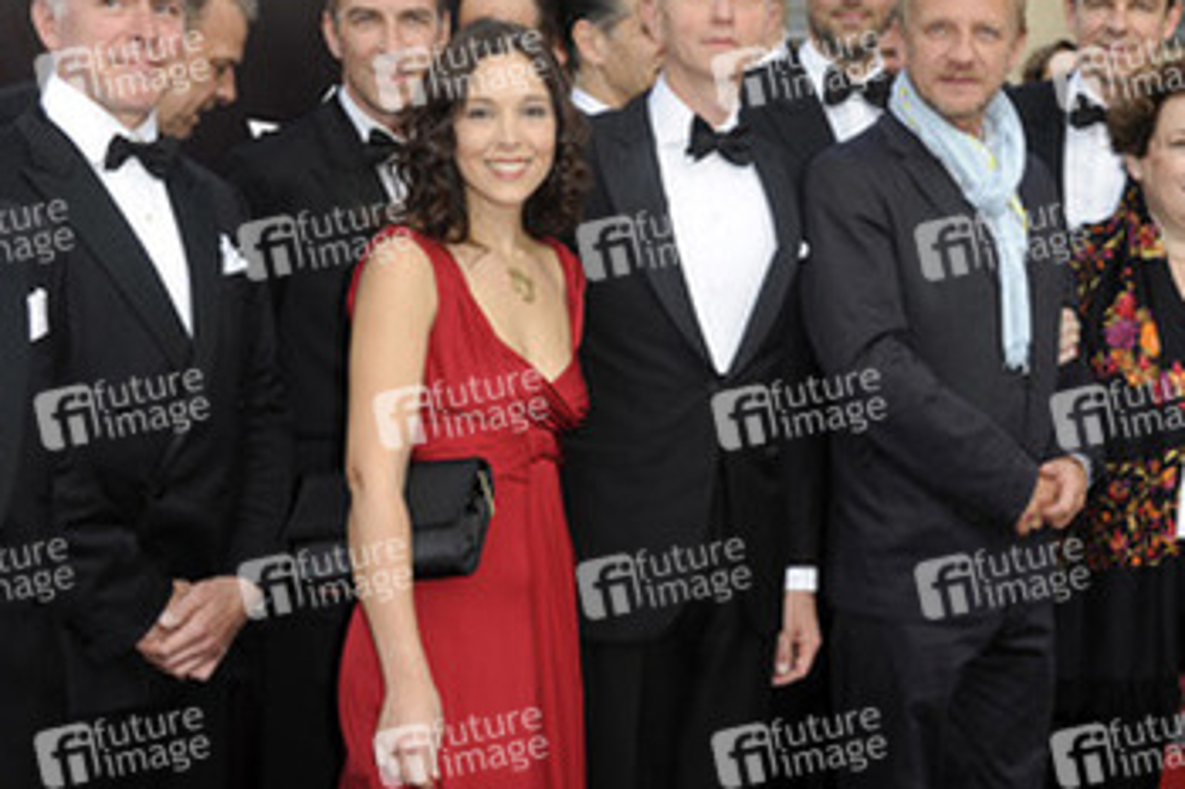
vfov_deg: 20.3
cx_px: 709
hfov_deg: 30.0
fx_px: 2204
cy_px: 325
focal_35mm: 67
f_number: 6.3
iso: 320
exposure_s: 1/200
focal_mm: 52
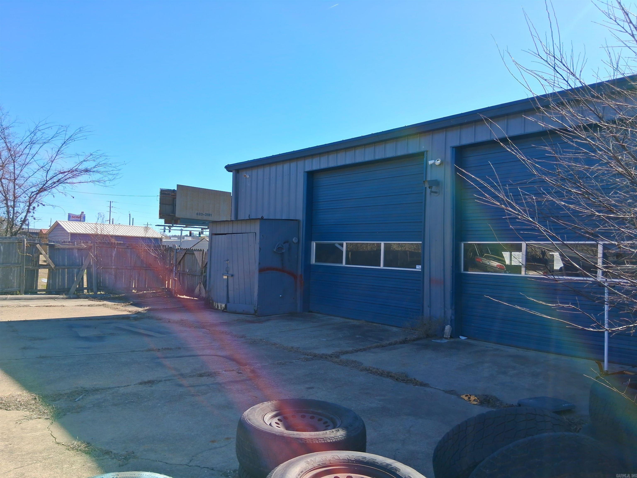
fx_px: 478
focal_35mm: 26
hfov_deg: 67.3
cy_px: 239
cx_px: 318
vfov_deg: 53.1
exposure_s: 1/501
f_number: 1.8
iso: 25
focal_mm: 3.98
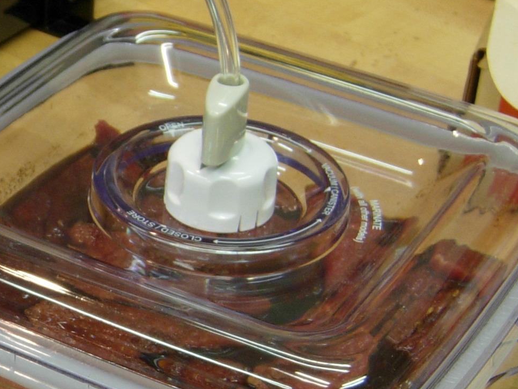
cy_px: 220
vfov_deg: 12.2
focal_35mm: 121
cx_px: -24
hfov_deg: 15.9
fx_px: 1810
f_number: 2.7
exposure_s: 1/6.1
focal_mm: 7.5
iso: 50
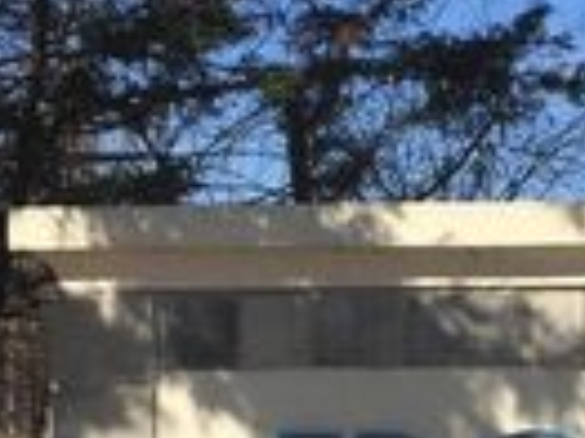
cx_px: 447
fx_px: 1874
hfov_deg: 17.6
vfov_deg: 13.1
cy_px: 463
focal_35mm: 111
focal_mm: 4.15
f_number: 2.2
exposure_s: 1/3597
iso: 32
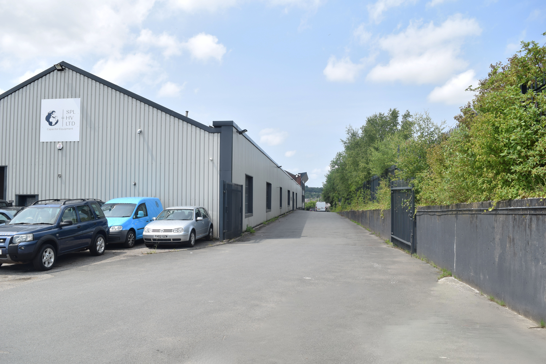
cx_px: 273
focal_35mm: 27
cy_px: 182
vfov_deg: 47.9
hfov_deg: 67.4
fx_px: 409
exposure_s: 1/400
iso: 200
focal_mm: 18
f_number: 7.1
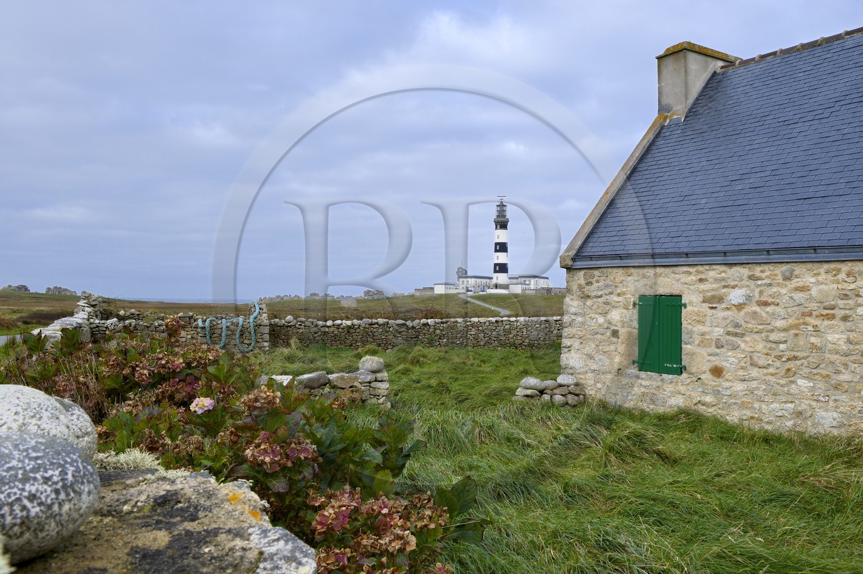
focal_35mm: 29
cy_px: 287
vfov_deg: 44.9
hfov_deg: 63.7
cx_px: 432
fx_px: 695
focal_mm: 29
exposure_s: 1/125
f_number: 16
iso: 400
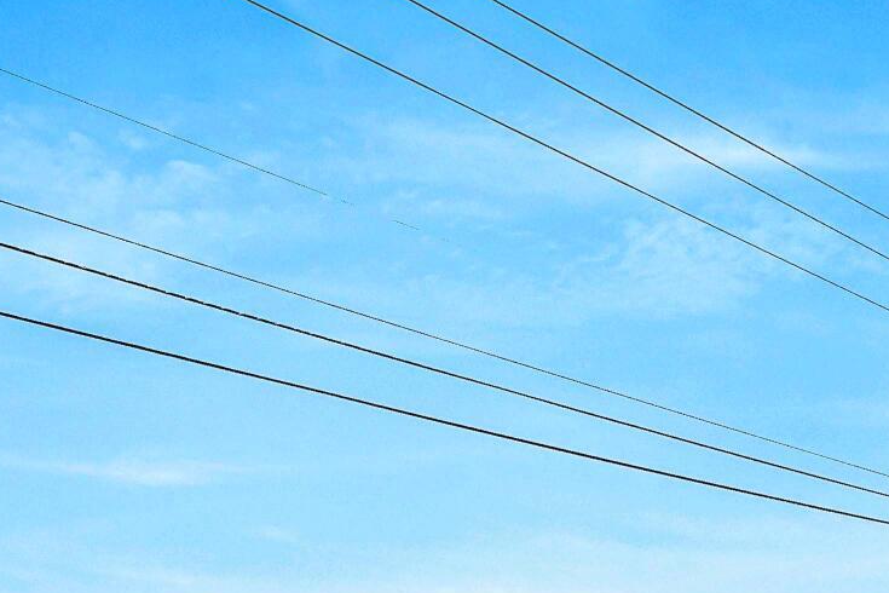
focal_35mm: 49
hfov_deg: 35.5
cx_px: 934
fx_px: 1210
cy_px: 852
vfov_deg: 23.1
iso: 100
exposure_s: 1/1250
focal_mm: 12
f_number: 5.6
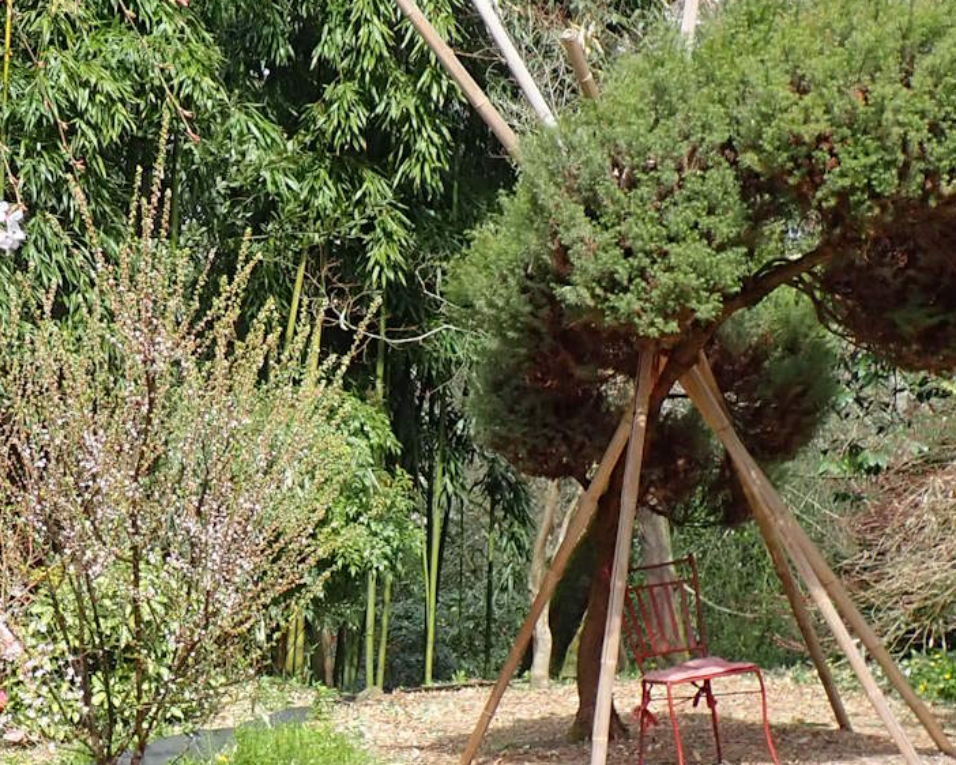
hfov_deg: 20.7
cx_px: -39
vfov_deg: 17.3
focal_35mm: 89
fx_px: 2519
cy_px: 481
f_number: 3.2
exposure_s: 1/400
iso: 100
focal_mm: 5.87
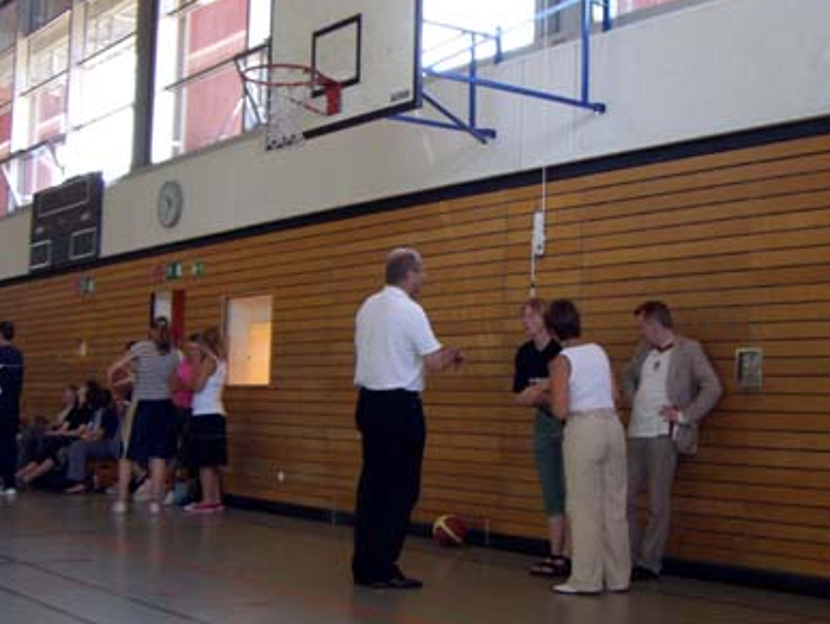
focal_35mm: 54
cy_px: 387
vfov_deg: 27.0
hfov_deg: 35.3
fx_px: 1296
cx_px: 515
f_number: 2.7
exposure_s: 1/60
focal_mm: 6.2
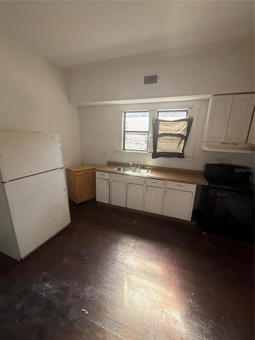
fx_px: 138
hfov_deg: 85.7
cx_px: 128
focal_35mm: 14
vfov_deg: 102.1
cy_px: 170
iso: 160
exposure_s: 1/99
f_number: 2.2
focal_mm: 2.22
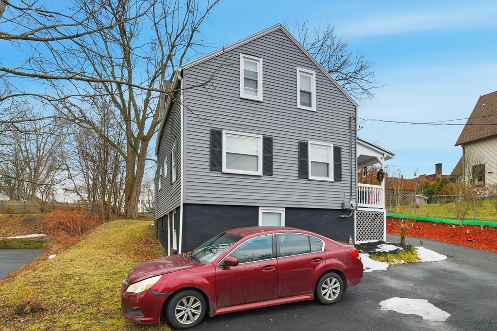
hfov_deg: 86.9
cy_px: 166
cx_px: 248
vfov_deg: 64.6
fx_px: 262
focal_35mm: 19
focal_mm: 19
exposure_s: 1/5000
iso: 400
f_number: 9
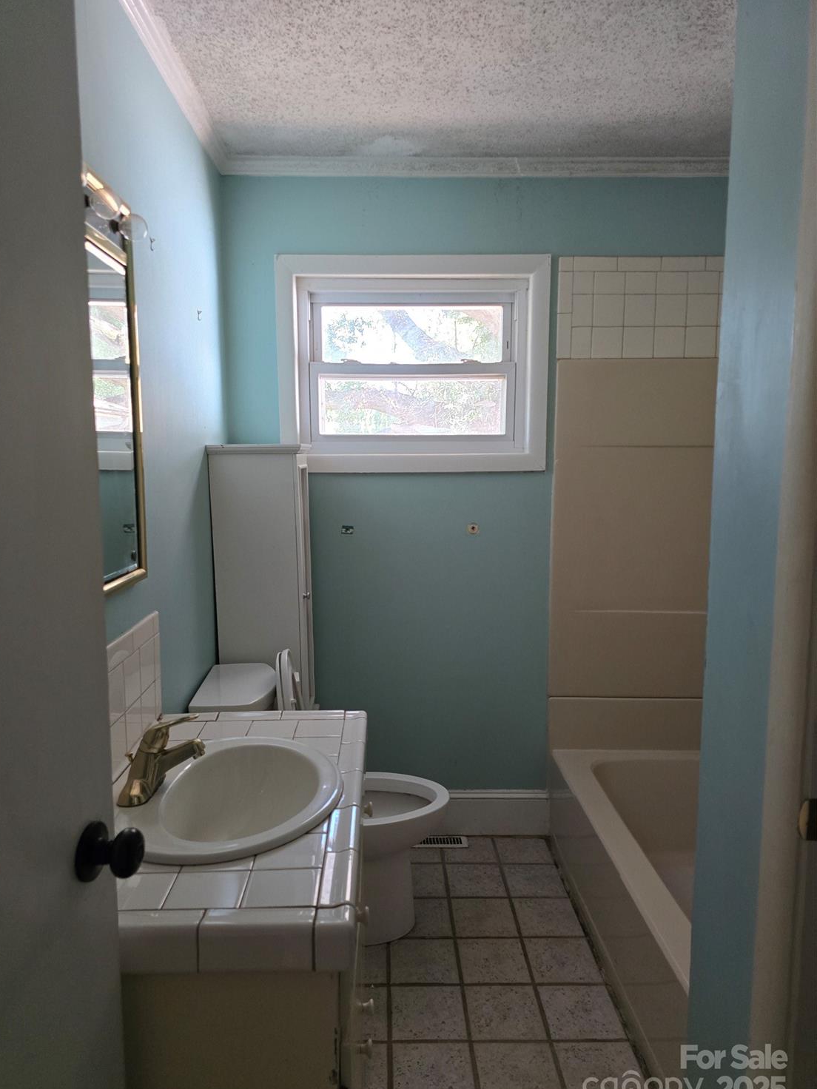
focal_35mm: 24
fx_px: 755
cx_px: 391
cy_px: 555
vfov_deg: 71.6
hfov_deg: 56.8
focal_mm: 6.3
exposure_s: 1/120
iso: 640
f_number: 1.7
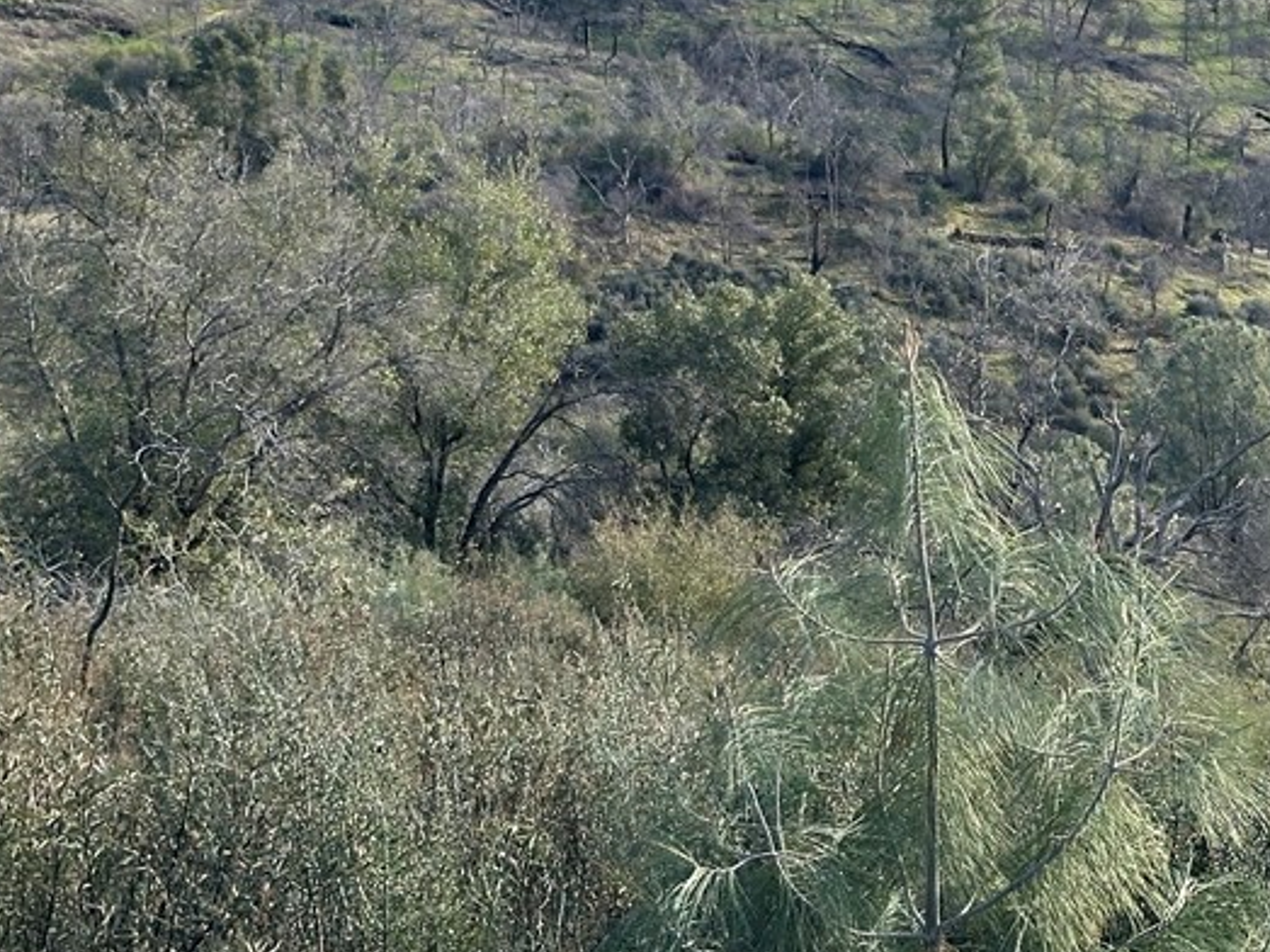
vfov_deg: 15.6
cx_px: 1170
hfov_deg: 20.4
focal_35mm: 94
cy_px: 114
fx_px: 3448
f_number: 1.78
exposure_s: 1/1085
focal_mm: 6.86
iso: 64
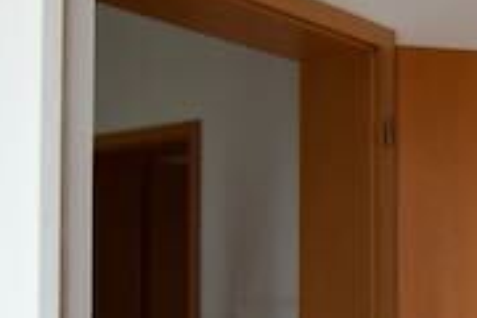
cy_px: 286
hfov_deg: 27.9
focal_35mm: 59
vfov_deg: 22.5
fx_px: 779
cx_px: 628
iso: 800
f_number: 5
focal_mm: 11
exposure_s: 1/125
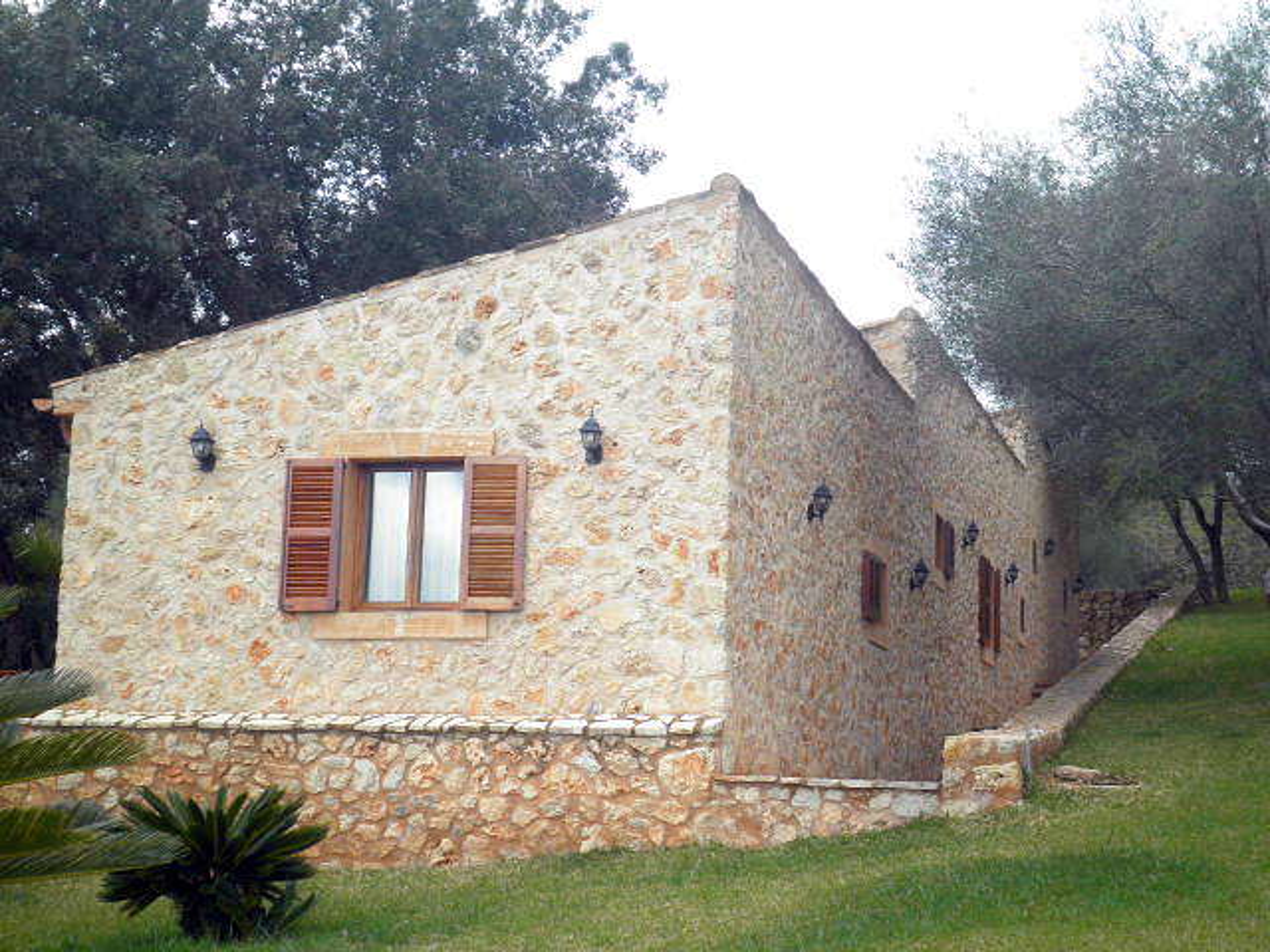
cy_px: 476
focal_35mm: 60
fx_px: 2201
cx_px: 635
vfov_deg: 24.4
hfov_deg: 32.2
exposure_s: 1/160
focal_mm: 10.7
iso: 64
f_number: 3.9
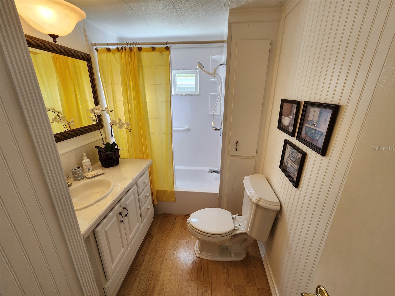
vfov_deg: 89.9
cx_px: 198
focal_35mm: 13
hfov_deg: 106.2
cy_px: 148
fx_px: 148
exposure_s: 1/60
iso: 80
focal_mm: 2.2
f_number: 2.2
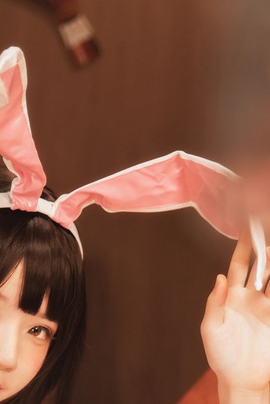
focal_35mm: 135
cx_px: 72
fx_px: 1519
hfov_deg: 10.1
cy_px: 489
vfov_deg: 14.7
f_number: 2.8
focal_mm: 52
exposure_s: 1/160
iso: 1600
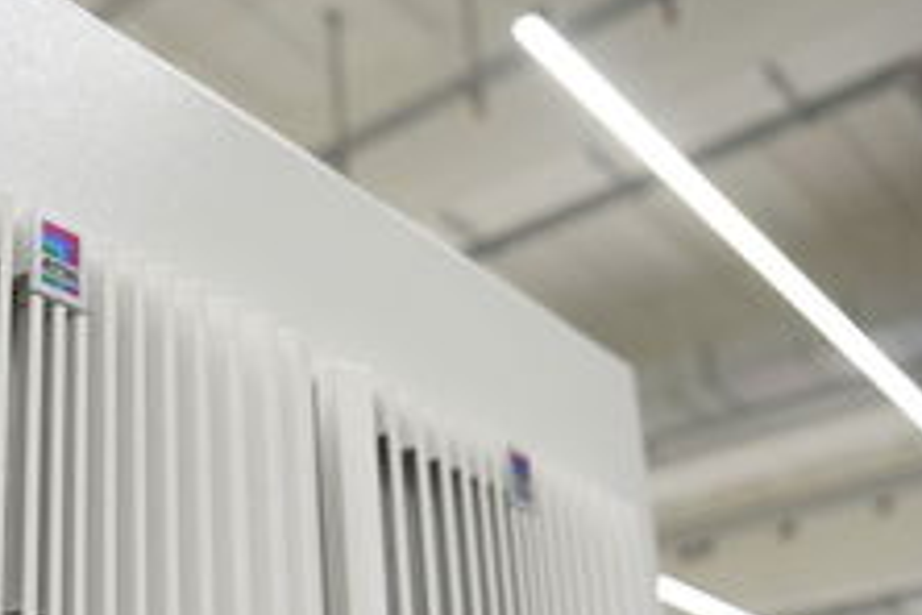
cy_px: 540
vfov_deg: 25.3
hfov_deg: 37.1
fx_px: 1332
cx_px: 212
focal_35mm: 52
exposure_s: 1/200
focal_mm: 24
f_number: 3.2
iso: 1600
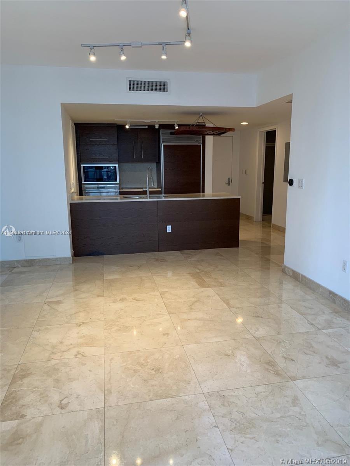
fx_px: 351
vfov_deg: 67.3
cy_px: 233
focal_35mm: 26
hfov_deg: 53.1
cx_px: 175
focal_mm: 4.25
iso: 80
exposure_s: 1/120
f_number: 1.8
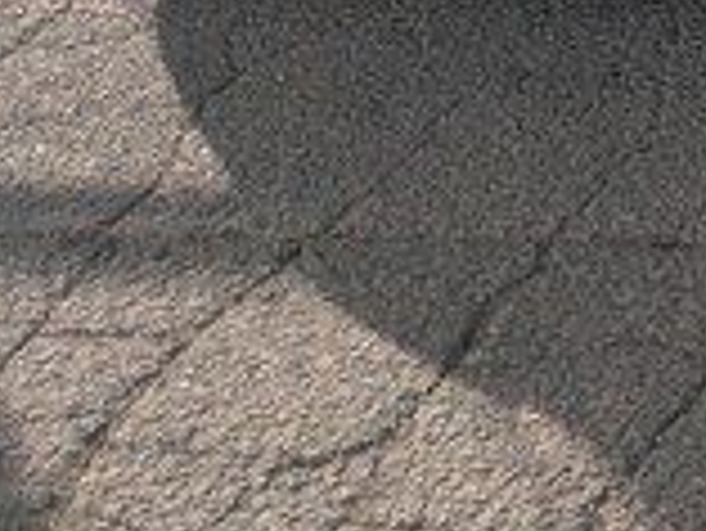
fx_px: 2592
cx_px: 1585
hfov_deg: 12.7
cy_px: -706
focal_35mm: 127
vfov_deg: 10.3
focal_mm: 5.43
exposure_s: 1/3745
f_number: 1.89
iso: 40
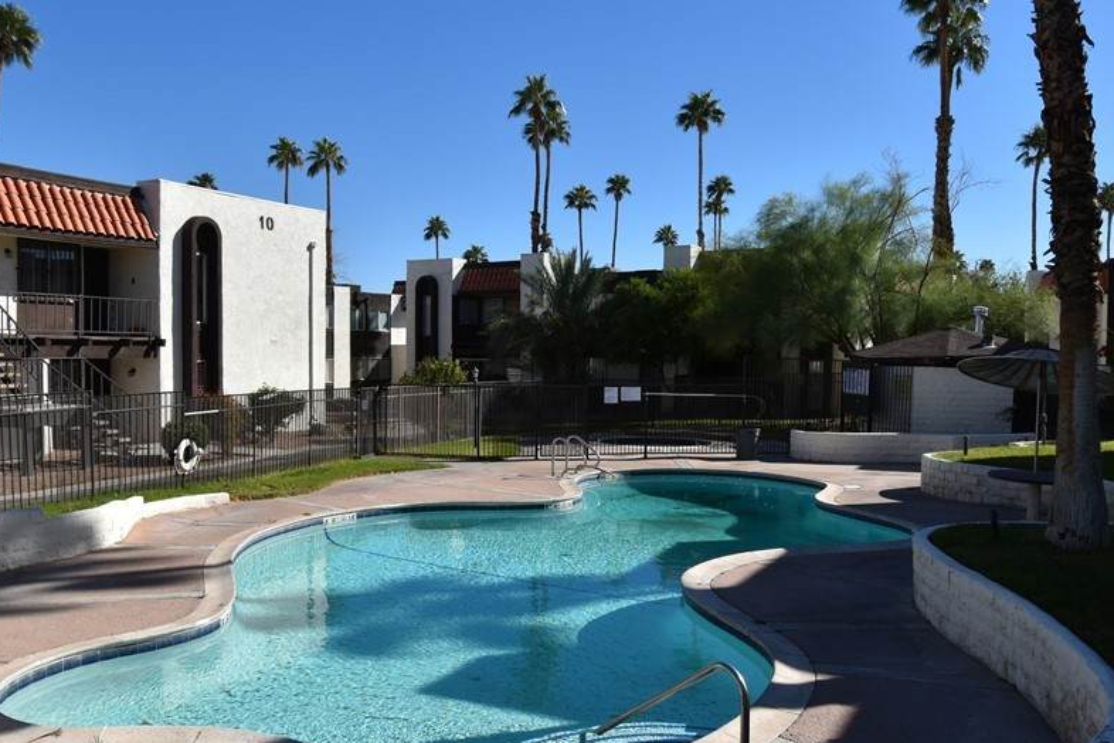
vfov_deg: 45.0
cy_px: 375
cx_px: 524
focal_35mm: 29
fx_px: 897
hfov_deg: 63.6
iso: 200
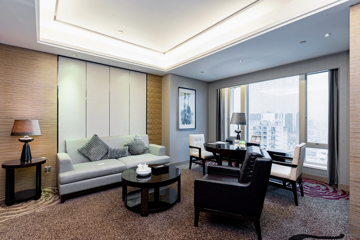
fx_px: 170
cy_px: 120
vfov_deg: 70.5
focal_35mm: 17
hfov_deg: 93.3
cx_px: 180
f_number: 8
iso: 160
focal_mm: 17
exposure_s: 1/2.5
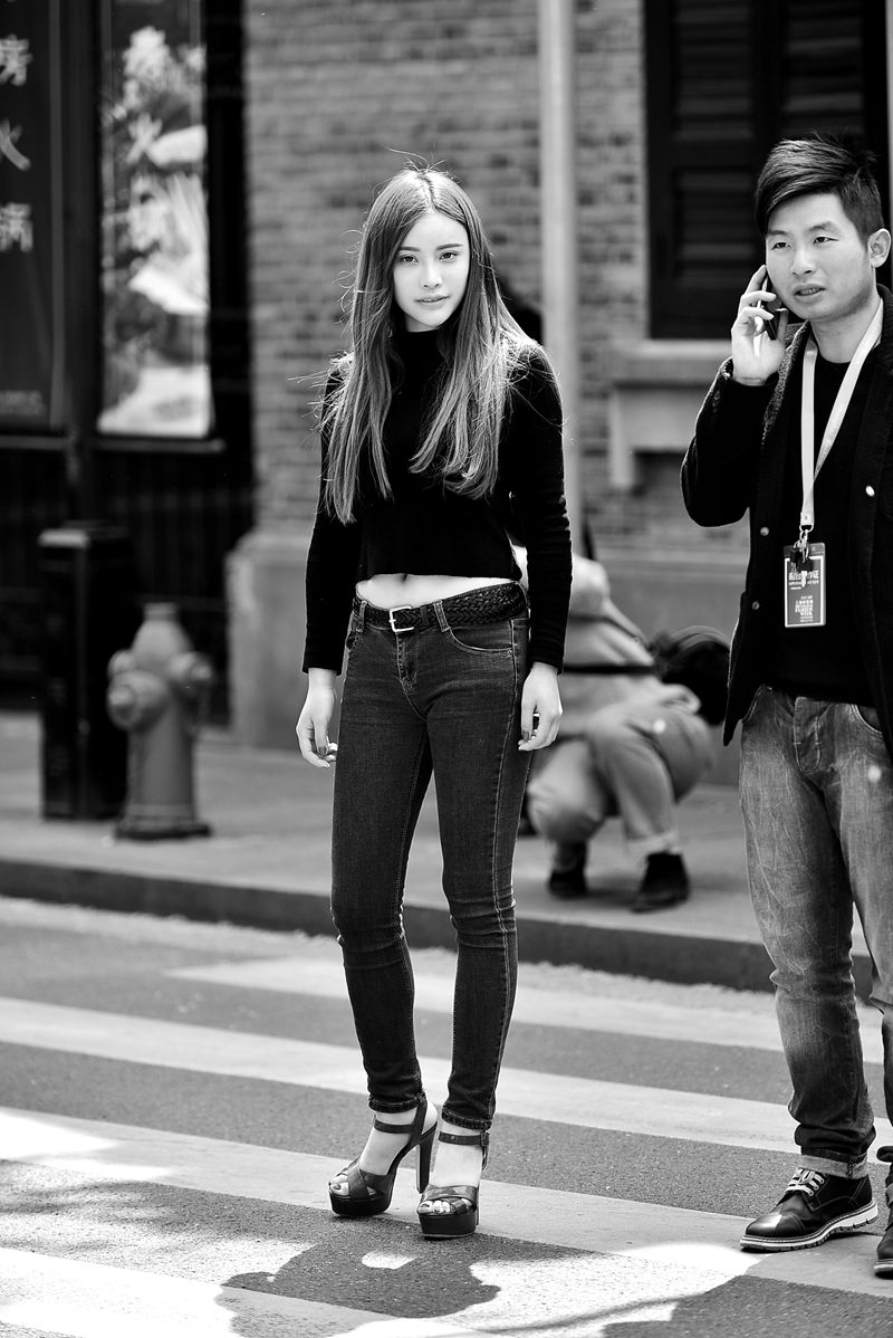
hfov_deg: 8.9
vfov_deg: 13.2
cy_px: 669
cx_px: 446
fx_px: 5760
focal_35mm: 155
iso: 200
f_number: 2.8
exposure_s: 1/500
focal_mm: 155
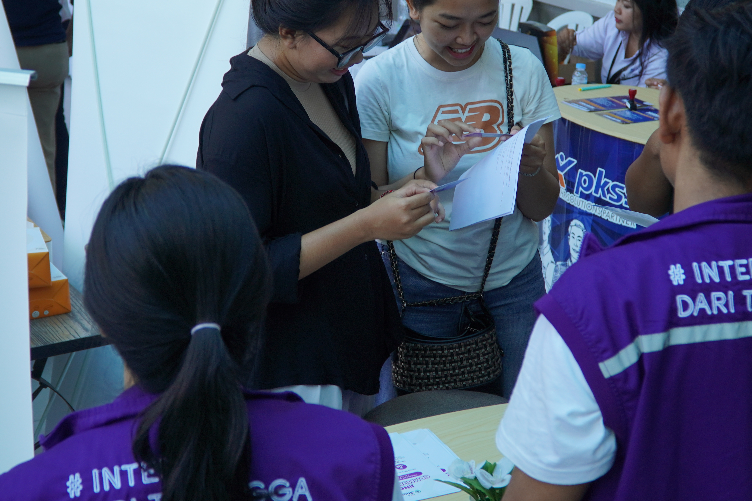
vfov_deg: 21.5
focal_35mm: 63
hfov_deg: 31.9
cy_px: 156
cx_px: 387
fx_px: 1316
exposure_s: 1/125
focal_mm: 28
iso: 125
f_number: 4
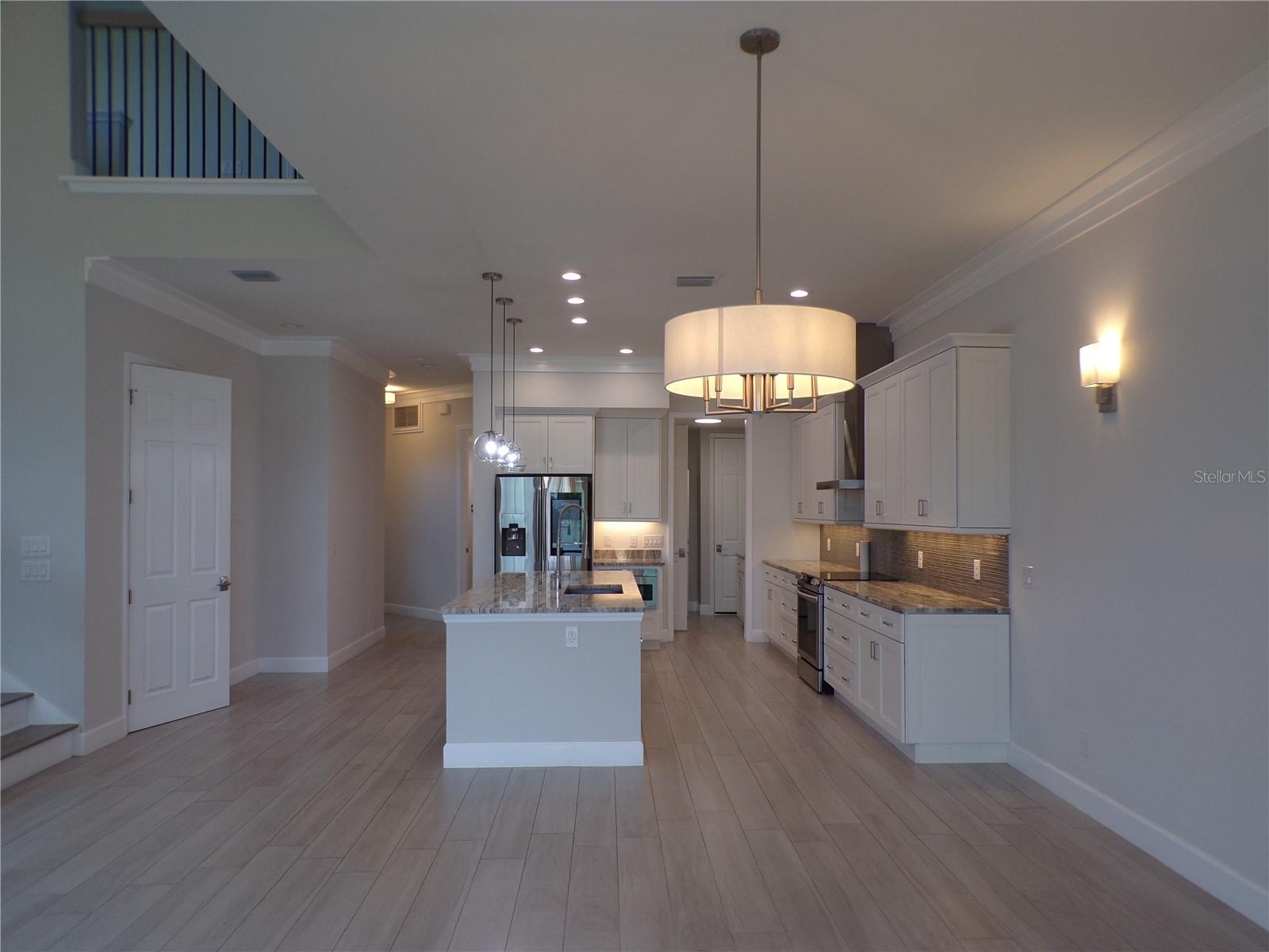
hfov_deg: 71.6
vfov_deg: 56.8
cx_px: 634
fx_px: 880
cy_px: 476
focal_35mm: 24
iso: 80
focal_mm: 4.3
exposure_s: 1/52
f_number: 3
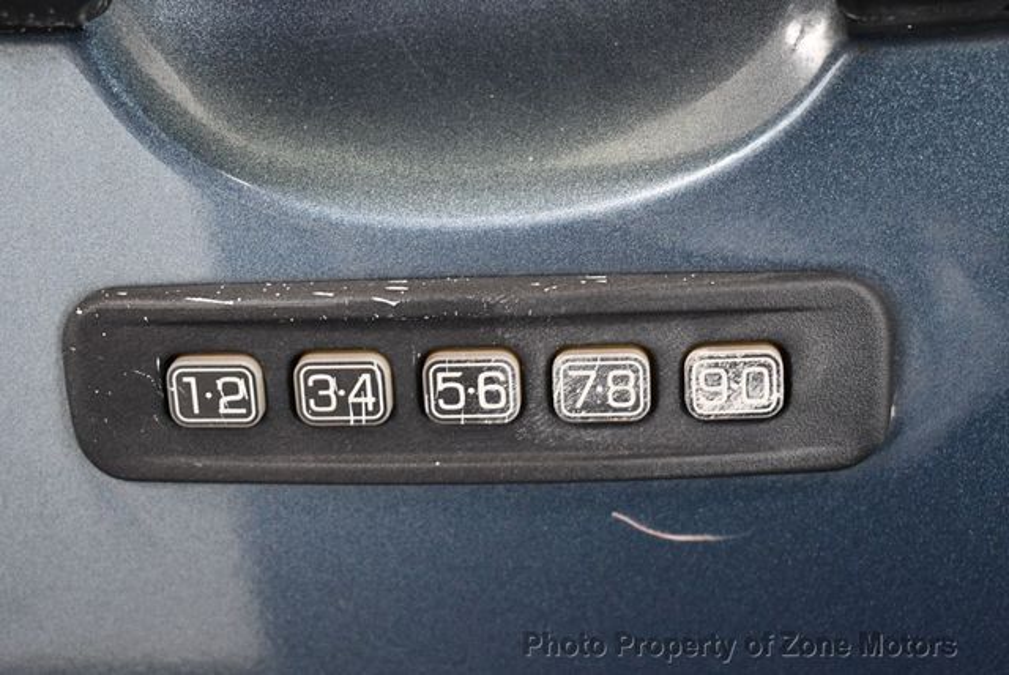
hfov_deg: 33.4
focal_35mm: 60
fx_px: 1683
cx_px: 504
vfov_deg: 22.7
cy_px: 338
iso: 2000
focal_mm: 30
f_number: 4.2
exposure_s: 1/125
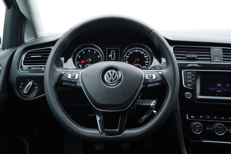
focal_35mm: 36
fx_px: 231
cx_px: 116
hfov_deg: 53.1
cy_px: 77
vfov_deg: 36.9
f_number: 2.8
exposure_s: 1/40
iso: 200
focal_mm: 24
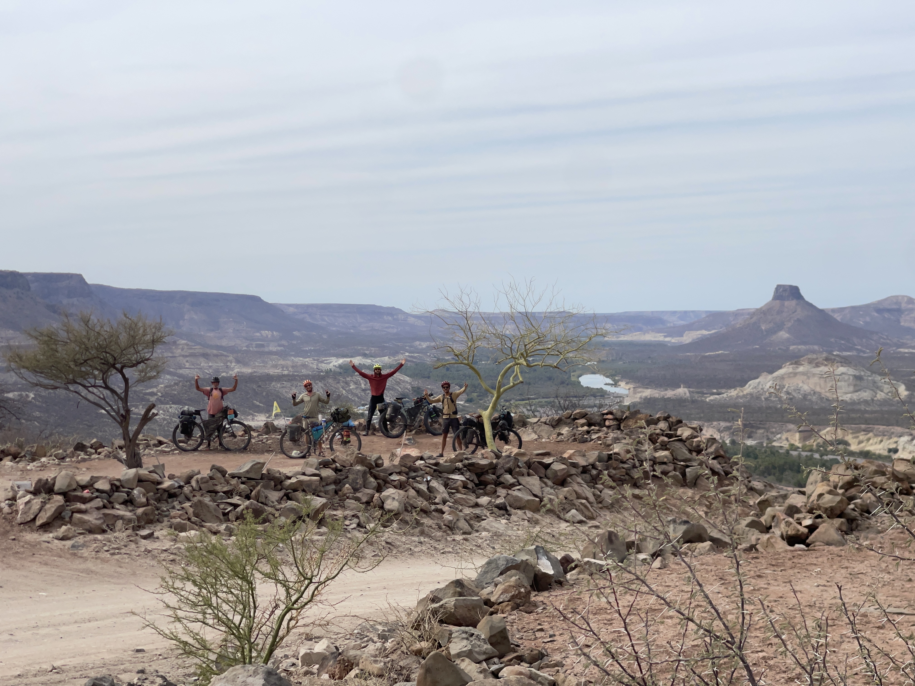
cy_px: 343
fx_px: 1692
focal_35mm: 64
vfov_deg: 22.9
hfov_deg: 30.3
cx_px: 458
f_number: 2.2
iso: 20
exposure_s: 1/2222
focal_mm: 7.5
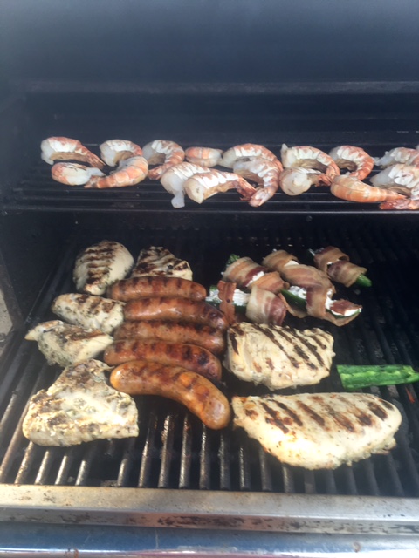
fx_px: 468
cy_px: 279
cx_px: 210
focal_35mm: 29
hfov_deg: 48.2
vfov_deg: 61.7
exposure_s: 1/60
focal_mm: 4.15
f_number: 2.2
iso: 32
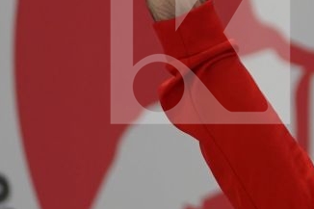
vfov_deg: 1.7
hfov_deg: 2.5
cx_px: 527
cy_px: 37
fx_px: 7218
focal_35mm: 828
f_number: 2.8
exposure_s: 1/250
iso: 640
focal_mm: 150
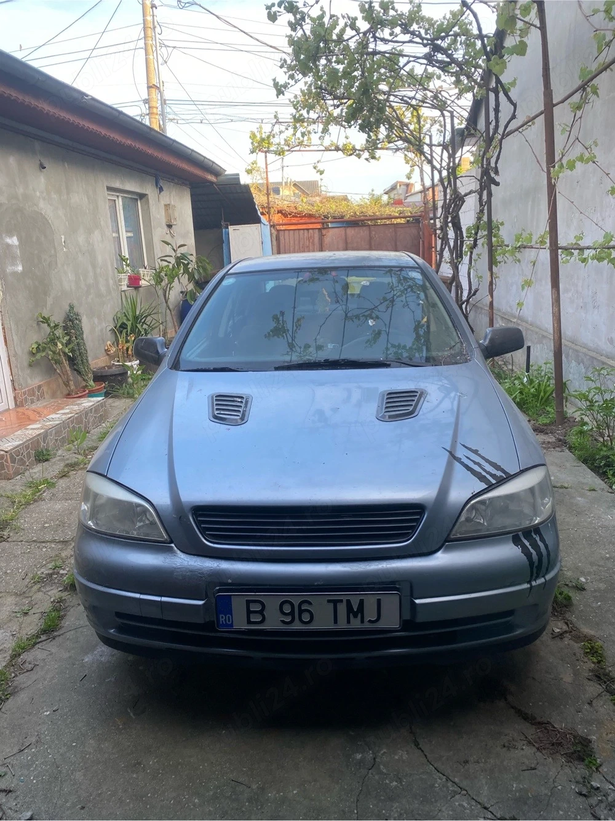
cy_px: 410
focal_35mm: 26
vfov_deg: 67.3
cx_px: 308
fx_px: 616
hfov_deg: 53.0
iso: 40
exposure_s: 1/122
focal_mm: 4.25
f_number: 1.8
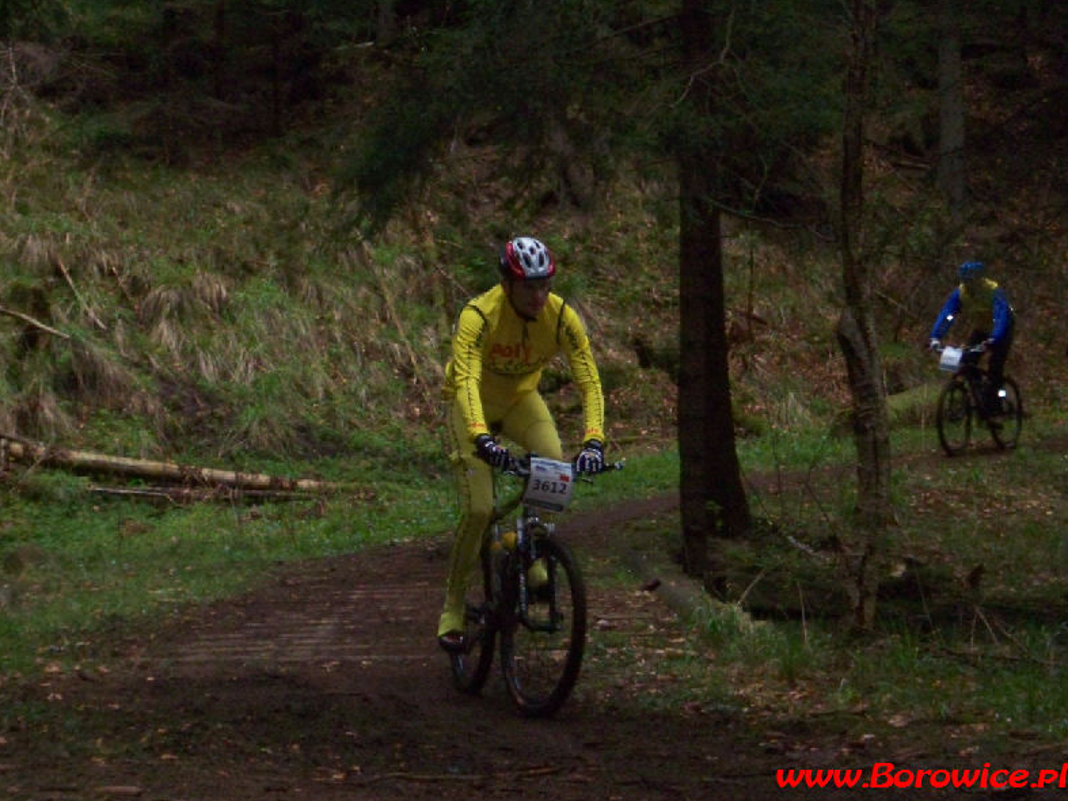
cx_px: 539
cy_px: 400
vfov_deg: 12.4
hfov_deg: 16.6
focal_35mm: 119
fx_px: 3671
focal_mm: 19.2
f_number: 4.4
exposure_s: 1/125
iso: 400
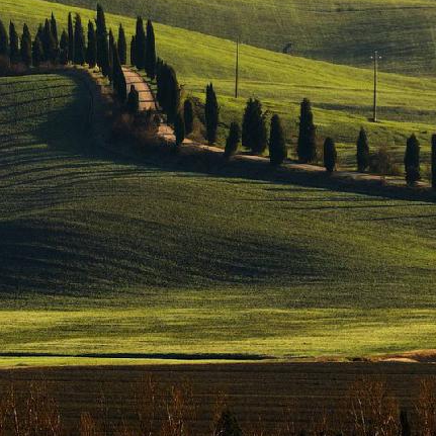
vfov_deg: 1.9
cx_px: -111
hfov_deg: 1.9
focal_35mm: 911
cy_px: 122
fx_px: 12982
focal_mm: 200
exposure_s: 1/400
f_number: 7.1
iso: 200
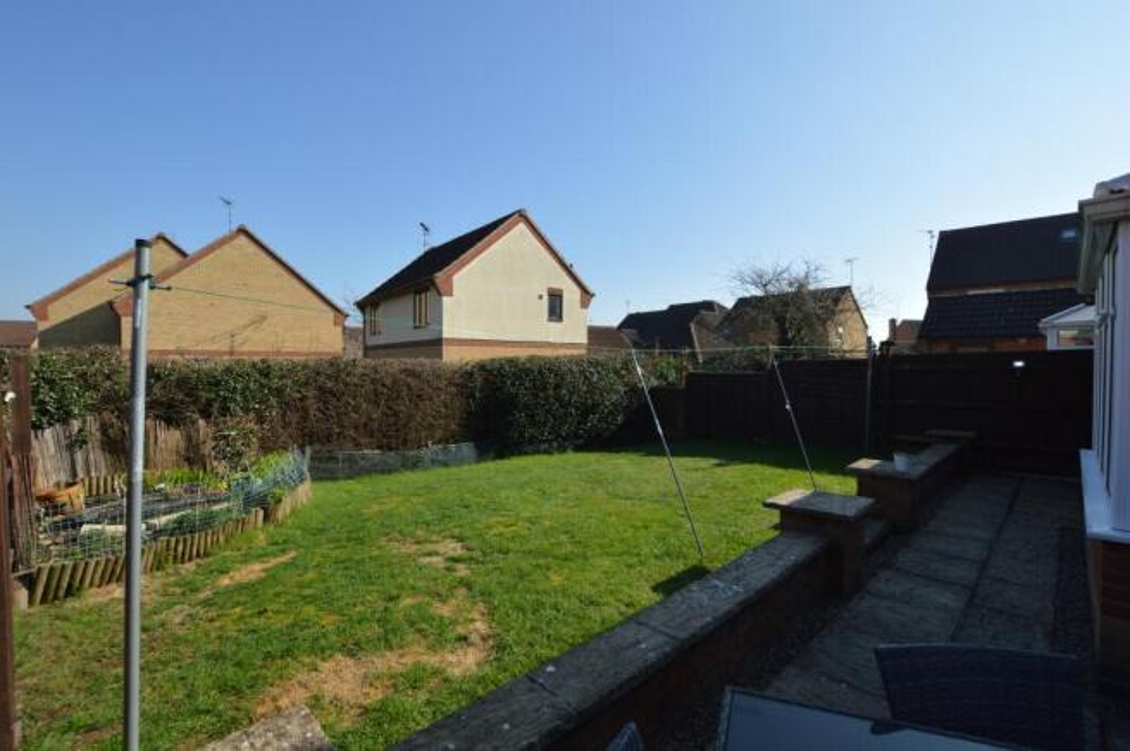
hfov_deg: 100.4
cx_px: 565
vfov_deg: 77.2
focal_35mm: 15
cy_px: 376
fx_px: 470
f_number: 7.1
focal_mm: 10
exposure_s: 1/200
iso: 100
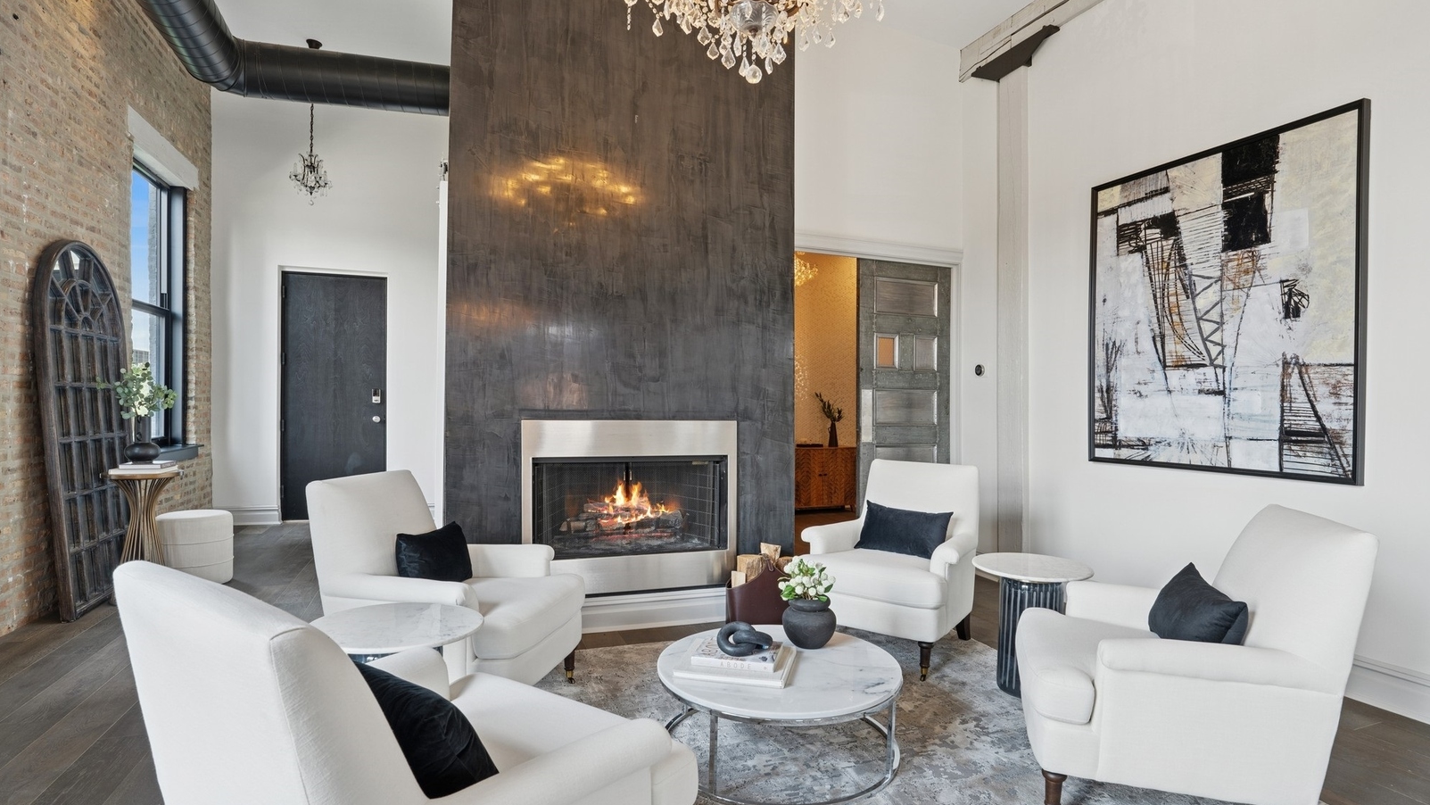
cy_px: 407
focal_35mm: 18
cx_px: 721
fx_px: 683
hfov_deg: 92.7
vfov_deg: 61.0
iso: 320
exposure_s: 1/40
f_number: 8
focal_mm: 17
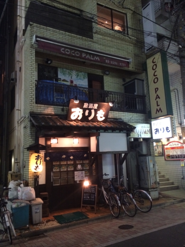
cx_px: 92
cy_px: 124
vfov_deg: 60.0
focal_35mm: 30
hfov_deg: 46.8
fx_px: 214
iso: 320
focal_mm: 4.12
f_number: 2.2
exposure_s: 1/20
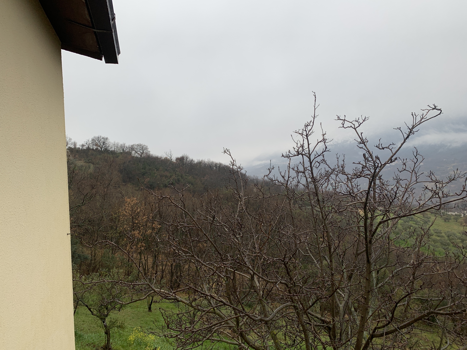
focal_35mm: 26
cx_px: 234
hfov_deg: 67.3
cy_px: 175
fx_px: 351
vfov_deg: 53.1
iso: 25
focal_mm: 4.25
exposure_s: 1/419
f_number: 1.8
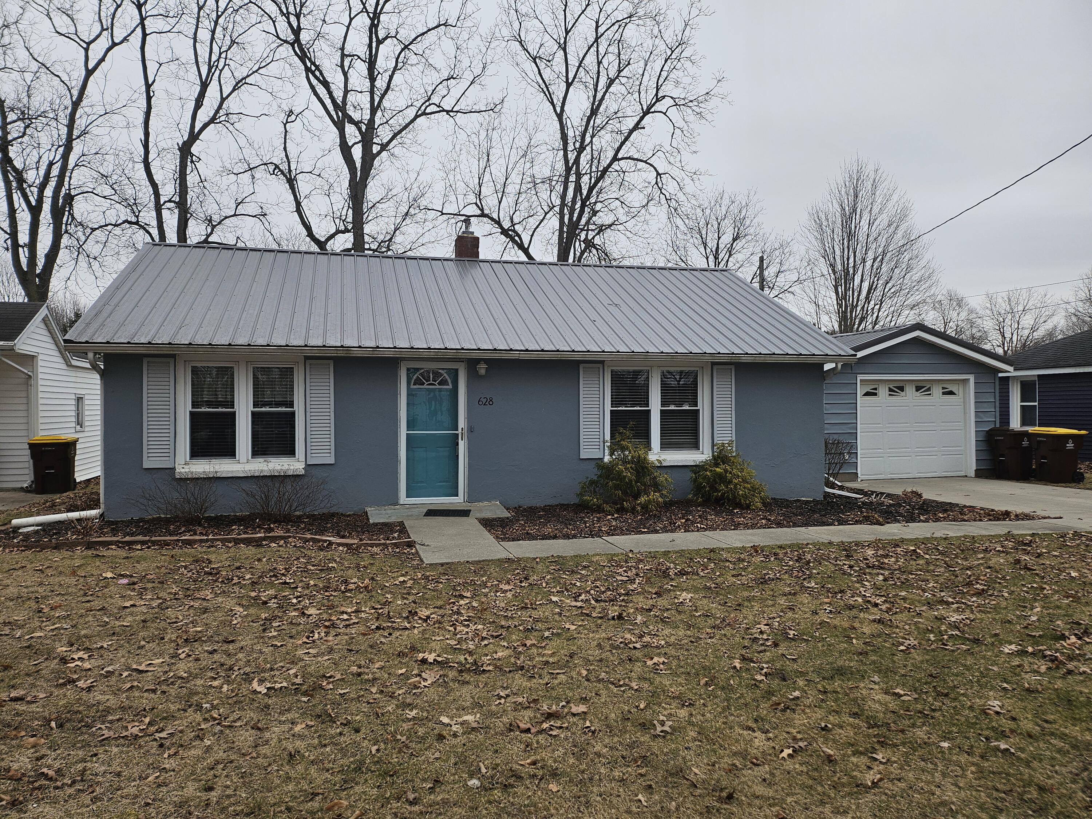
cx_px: 546
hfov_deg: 71.6
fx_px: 757
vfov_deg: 56.8
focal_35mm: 24
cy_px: 410
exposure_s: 1/684
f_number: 1.8
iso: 50
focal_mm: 5
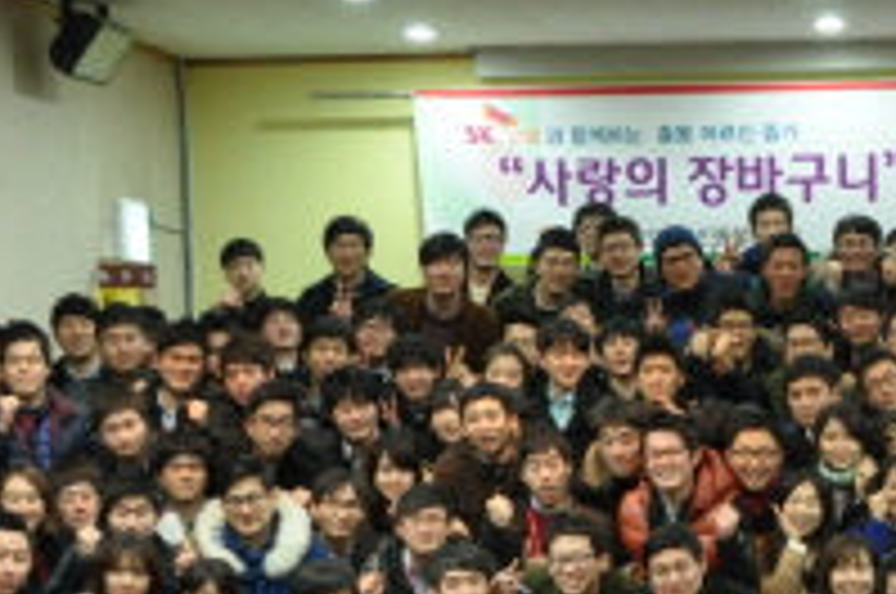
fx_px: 2361
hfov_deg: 20.9
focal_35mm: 95
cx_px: 855
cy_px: 490
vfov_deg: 14.3
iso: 1800
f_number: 5.6
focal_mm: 20
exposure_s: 1/30
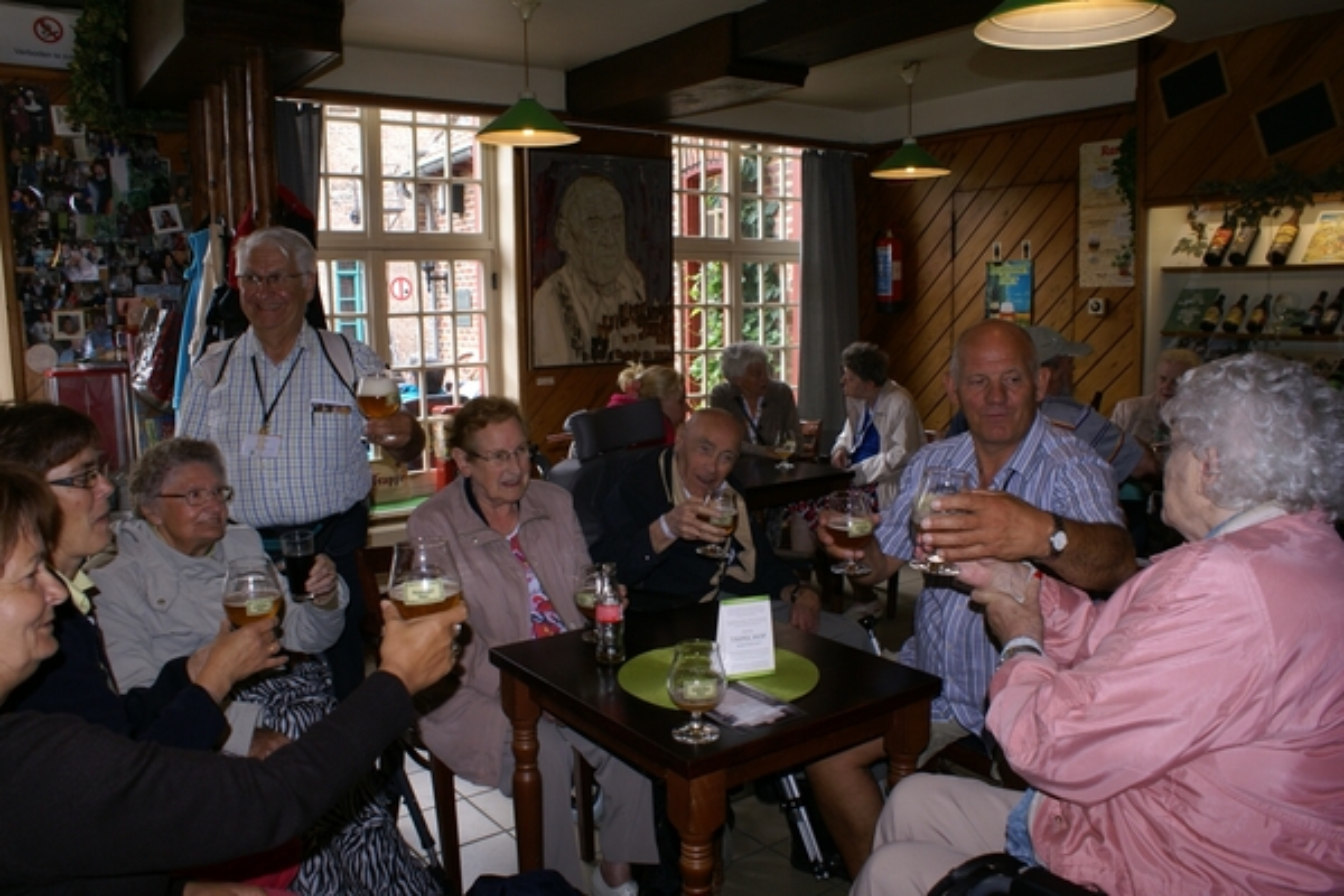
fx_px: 1008
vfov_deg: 47.9
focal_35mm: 27
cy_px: 448
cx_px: 672
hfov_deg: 67.4
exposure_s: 1/60
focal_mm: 18
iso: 200
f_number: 5
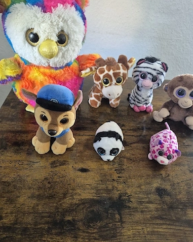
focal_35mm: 25
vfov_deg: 68.1
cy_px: 120
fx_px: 179
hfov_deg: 56.8
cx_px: 99
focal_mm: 5.4
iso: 500
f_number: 1.8
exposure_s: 1/100
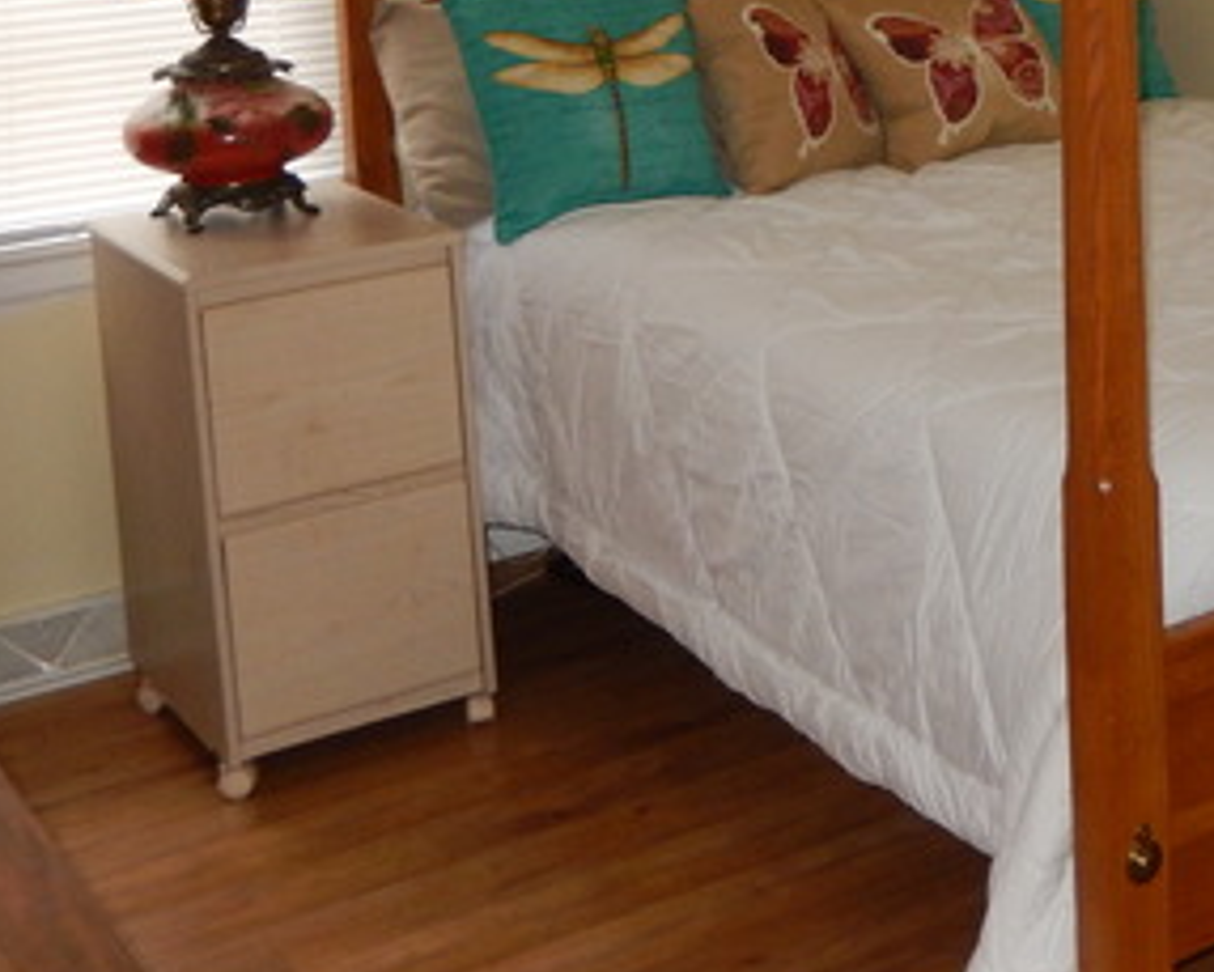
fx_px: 2372
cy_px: -17
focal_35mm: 66
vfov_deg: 22.2
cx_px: 1140
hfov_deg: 27.5
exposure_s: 1/30
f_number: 3.4
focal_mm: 4.5
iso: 200
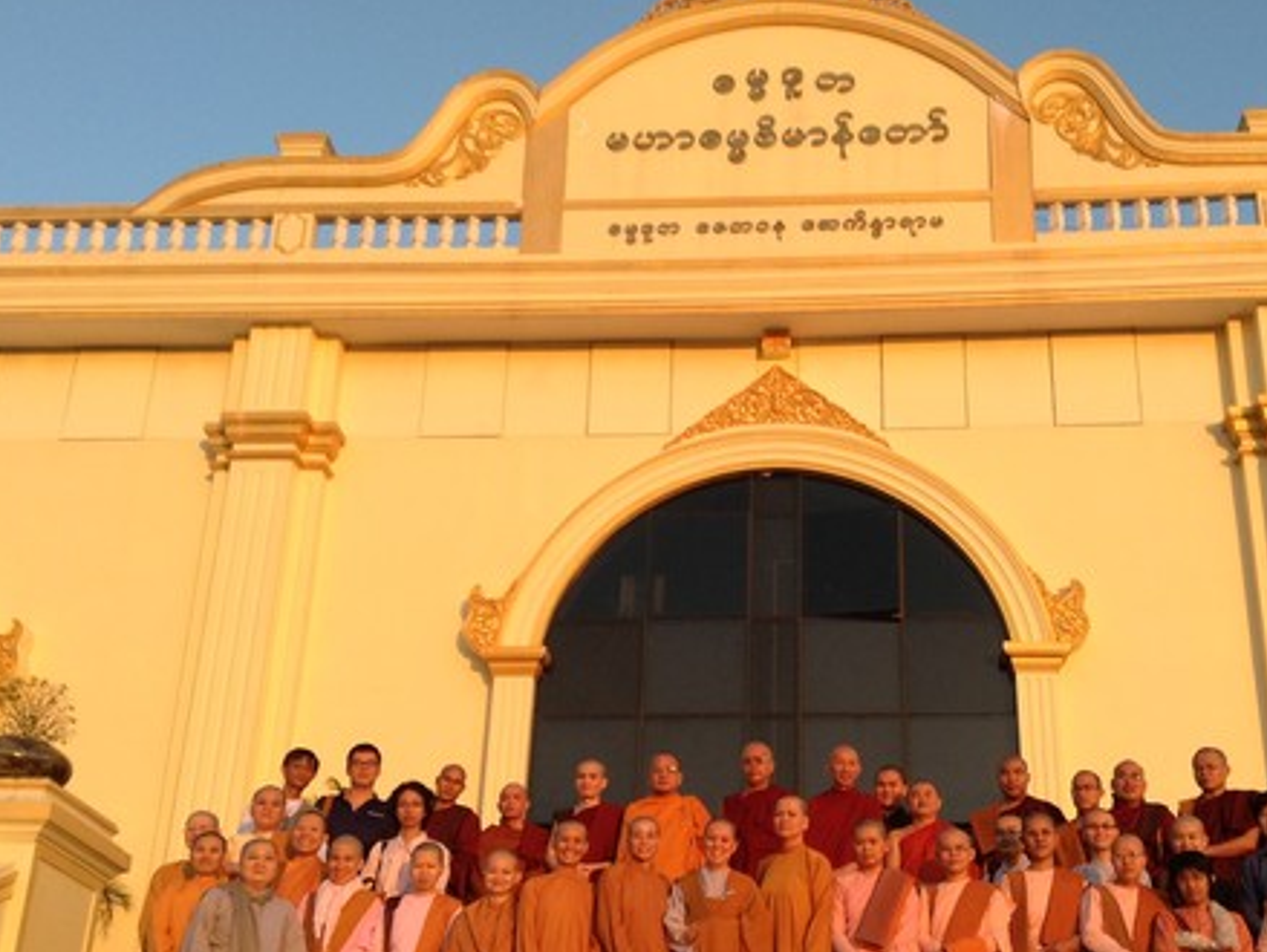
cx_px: 727
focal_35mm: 48
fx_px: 1758
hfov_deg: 39.5
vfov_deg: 30.2
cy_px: 586
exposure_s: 1/231
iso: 32
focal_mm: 3.3
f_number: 2.4
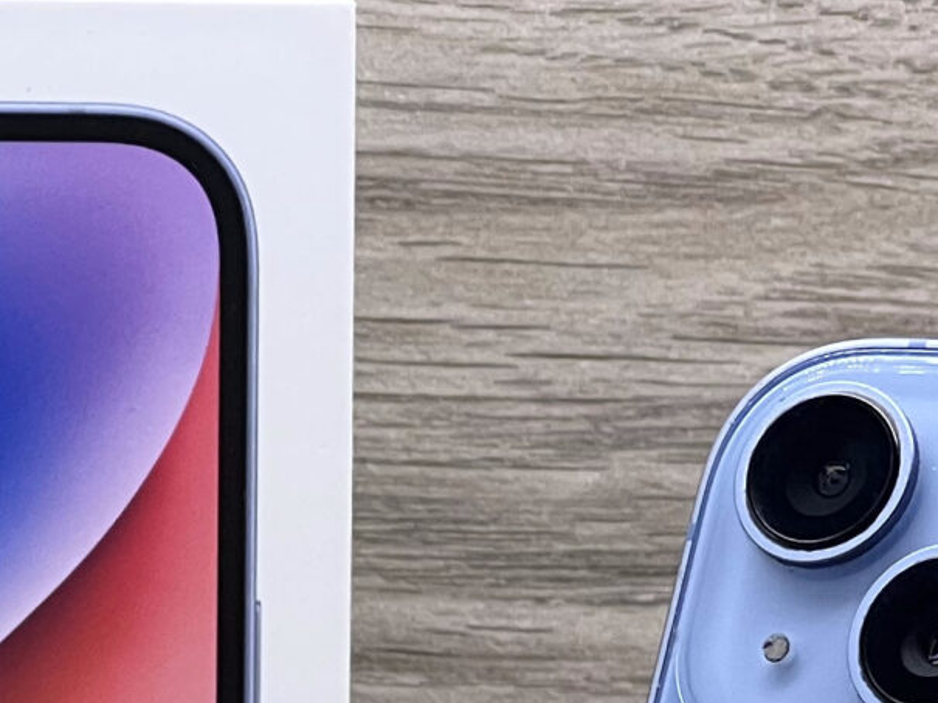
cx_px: 657
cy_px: 1426
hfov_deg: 6.1
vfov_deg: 4.5
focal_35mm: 326
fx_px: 8828
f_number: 2.8
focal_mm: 9
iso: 80
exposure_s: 1/100
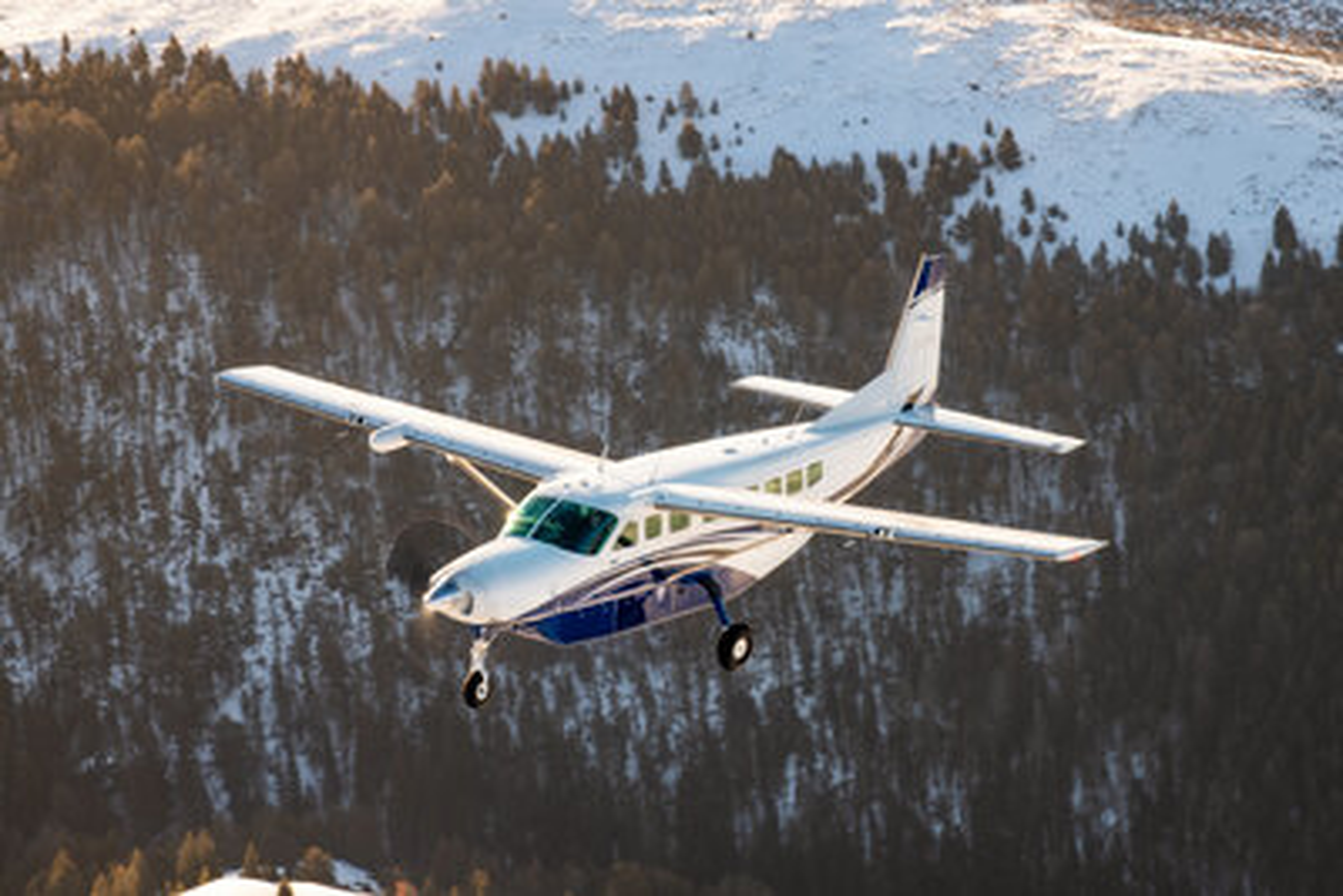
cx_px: 672
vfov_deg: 7.6
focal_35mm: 180
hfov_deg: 11.4
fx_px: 6717
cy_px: 448
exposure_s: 1/80
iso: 64
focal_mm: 180
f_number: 9
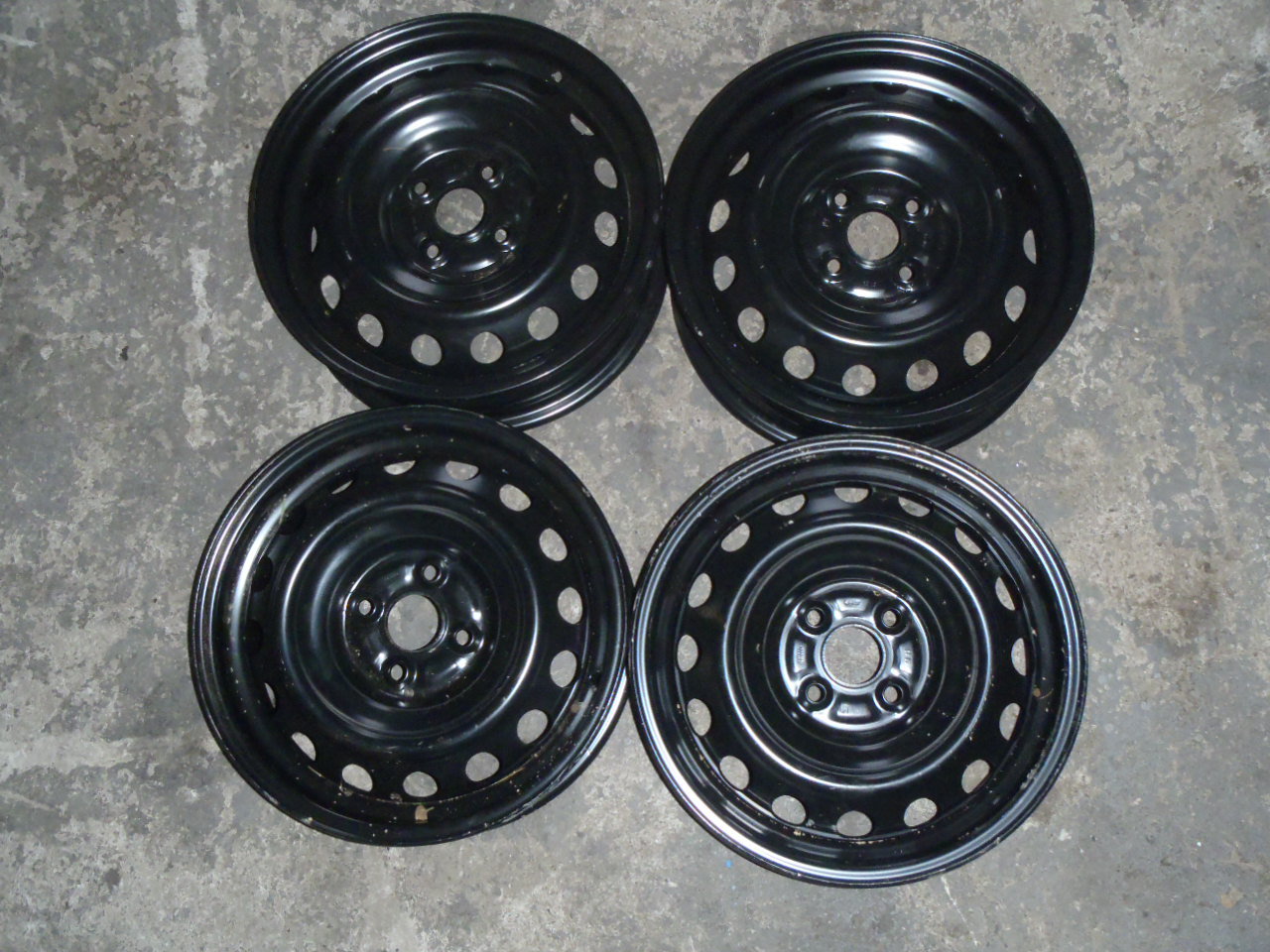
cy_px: 476
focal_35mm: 38
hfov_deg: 49.0
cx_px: 635
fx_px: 1394
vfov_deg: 37.7
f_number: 4.6
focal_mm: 6.83
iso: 640
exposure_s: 1/40
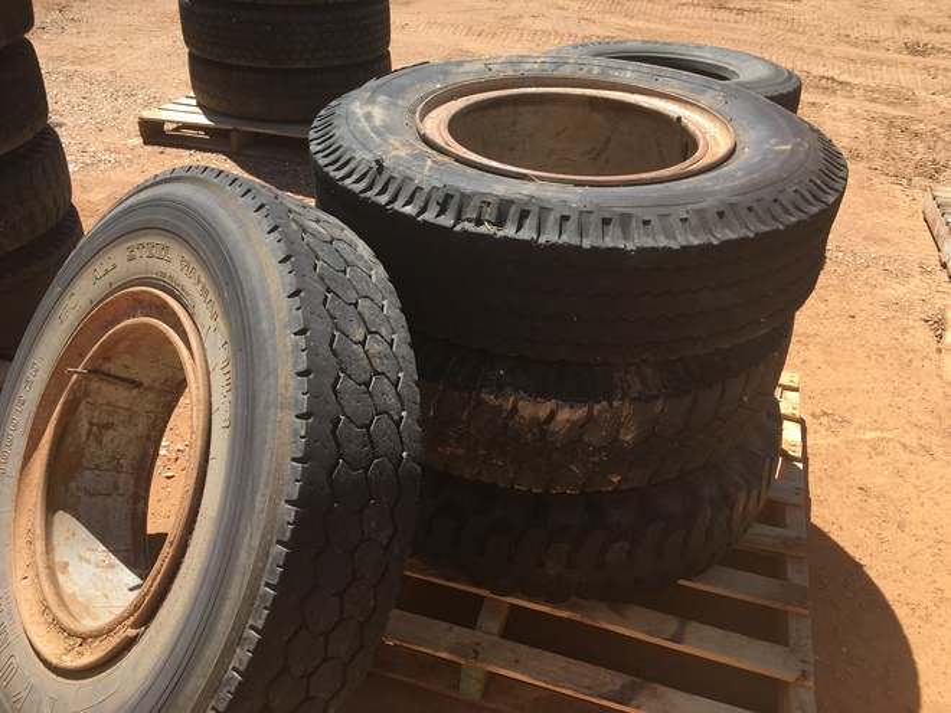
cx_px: 476
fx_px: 797
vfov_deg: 48.2
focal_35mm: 29
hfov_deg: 61.7
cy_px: 356
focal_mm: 4.15
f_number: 2.2
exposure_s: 1/746
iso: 25
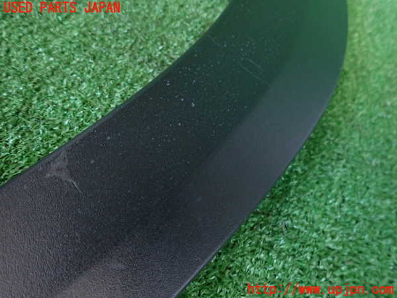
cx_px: 198
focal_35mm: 25
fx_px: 287
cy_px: 149
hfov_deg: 69.4
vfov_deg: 54.9
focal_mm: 4.5
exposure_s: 1/30
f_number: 2
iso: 400
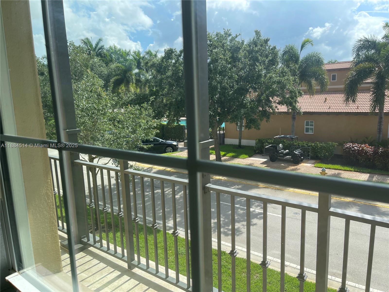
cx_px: 194
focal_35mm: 25
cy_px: 146
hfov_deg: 69.4
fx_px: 281
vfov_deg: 54.9
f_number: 1.6
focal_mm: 5.1
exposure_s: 1/1370
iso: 32
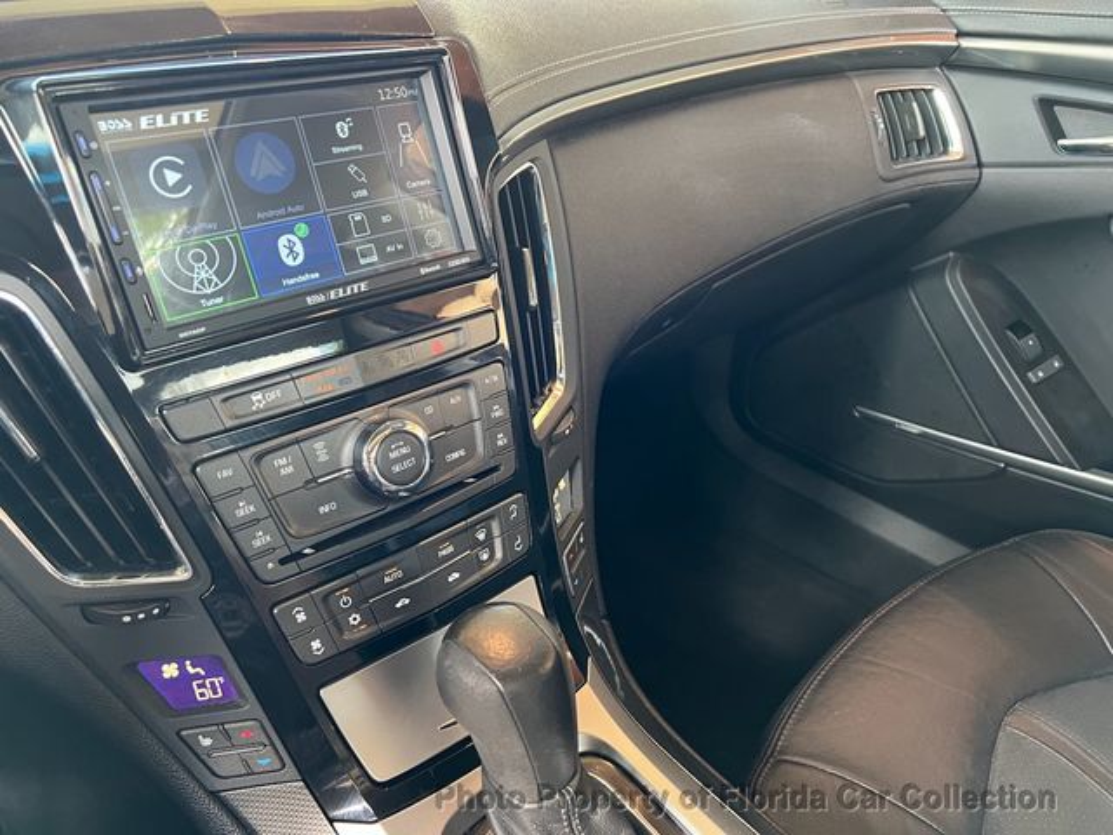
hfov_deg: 67.3
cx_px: 556
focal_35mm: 26
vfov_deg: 53.1
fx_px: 836
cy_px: 418
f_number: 1.5
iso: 320
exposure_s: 1/60
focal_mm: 5.7
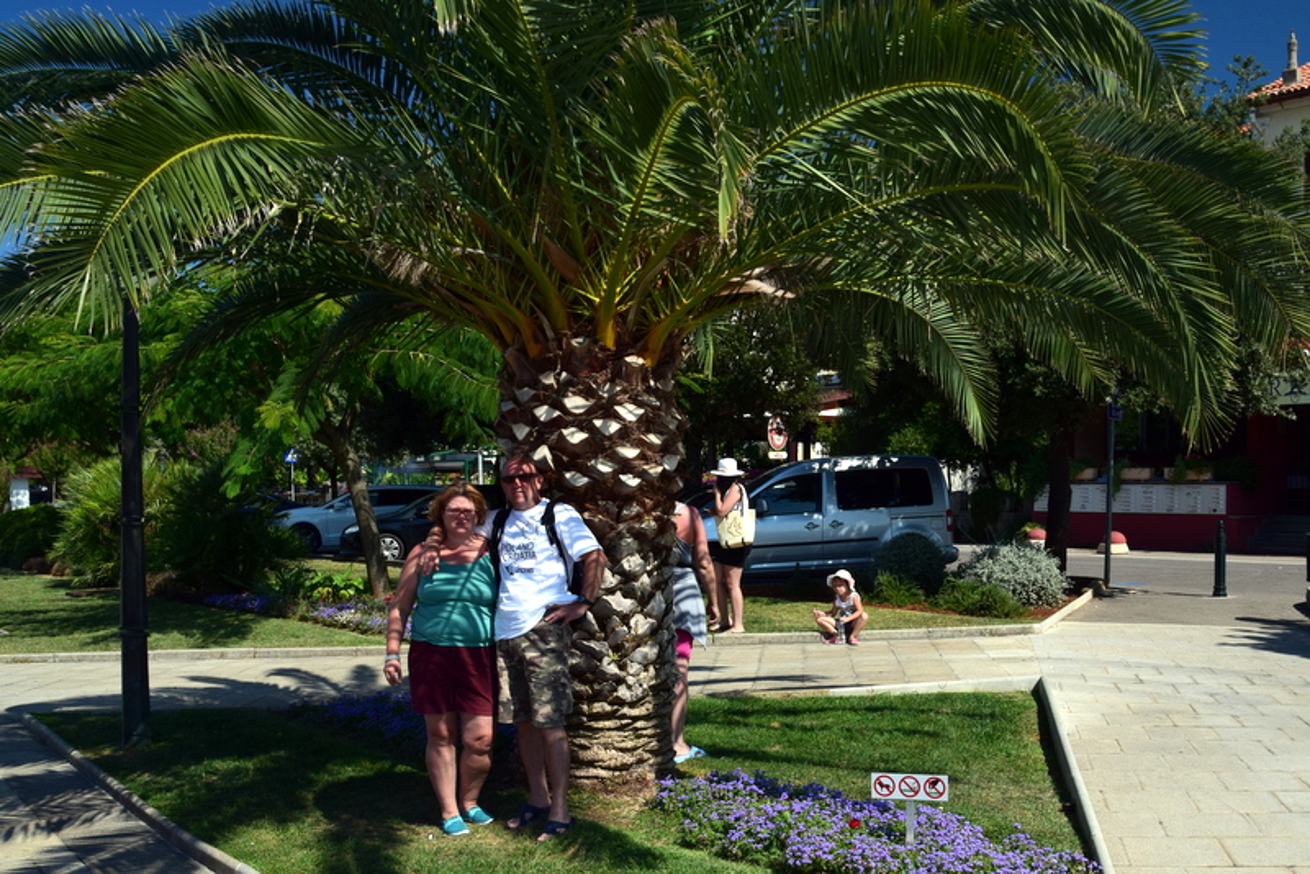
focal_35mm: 27
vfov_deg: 48.0
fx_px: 983
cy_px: 437
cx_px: 655
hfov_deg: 67.4
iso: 400
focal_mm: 18
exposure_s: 1/320
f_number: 10
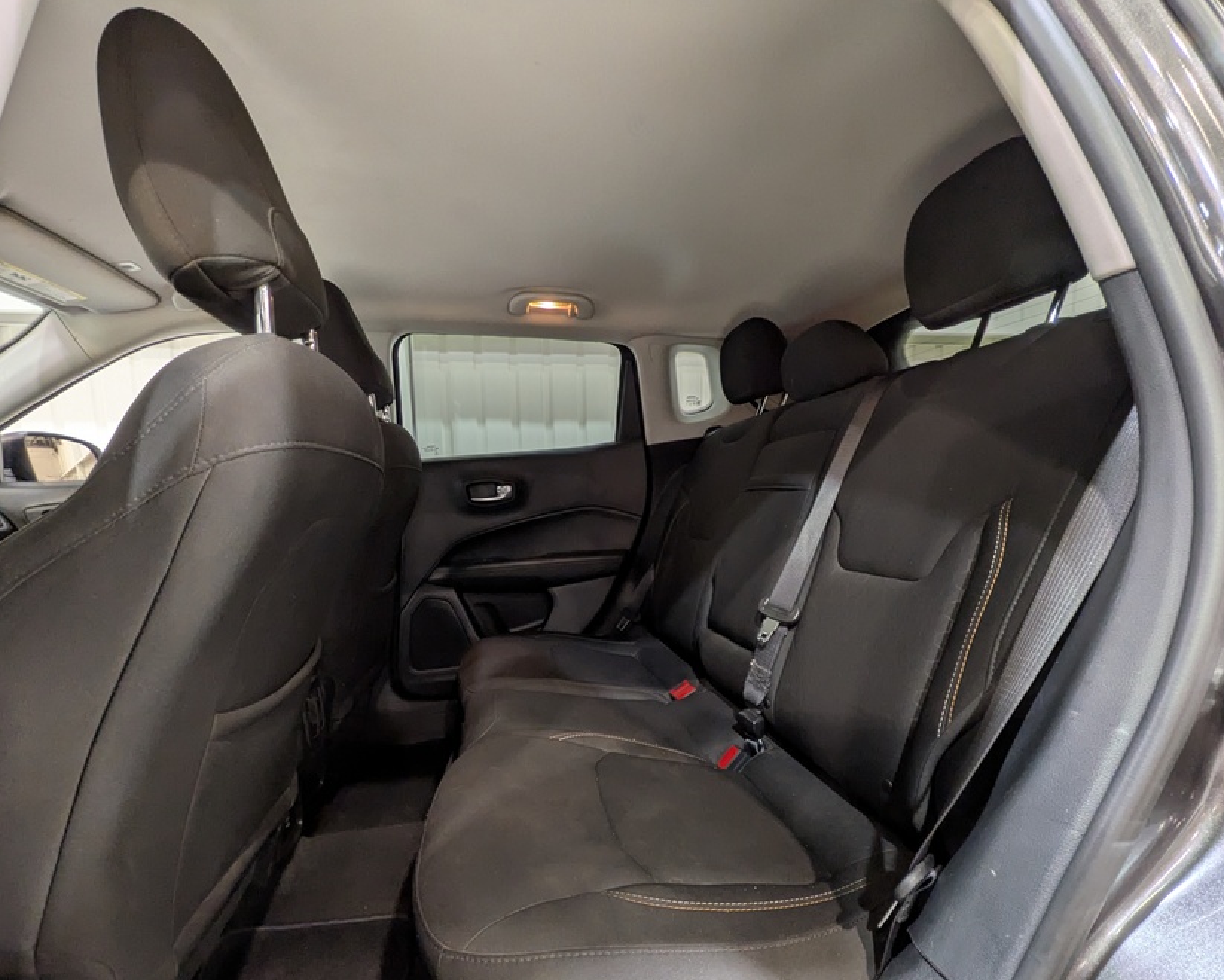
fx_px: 616
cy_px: 570
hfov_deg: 89.6
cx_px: 607
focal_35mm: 17
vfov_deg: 76.4
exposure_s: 1/25
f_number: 2.2
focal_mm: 1.83
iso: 110
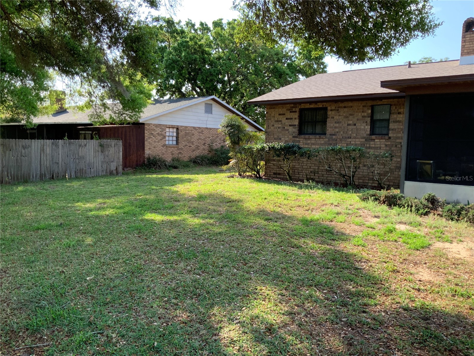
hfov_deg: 61.7
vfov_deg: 48.2
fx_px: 397
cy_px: 178
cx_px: 237
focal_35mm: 29
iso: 16
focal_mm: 3
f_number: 1.8
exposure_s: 1/365
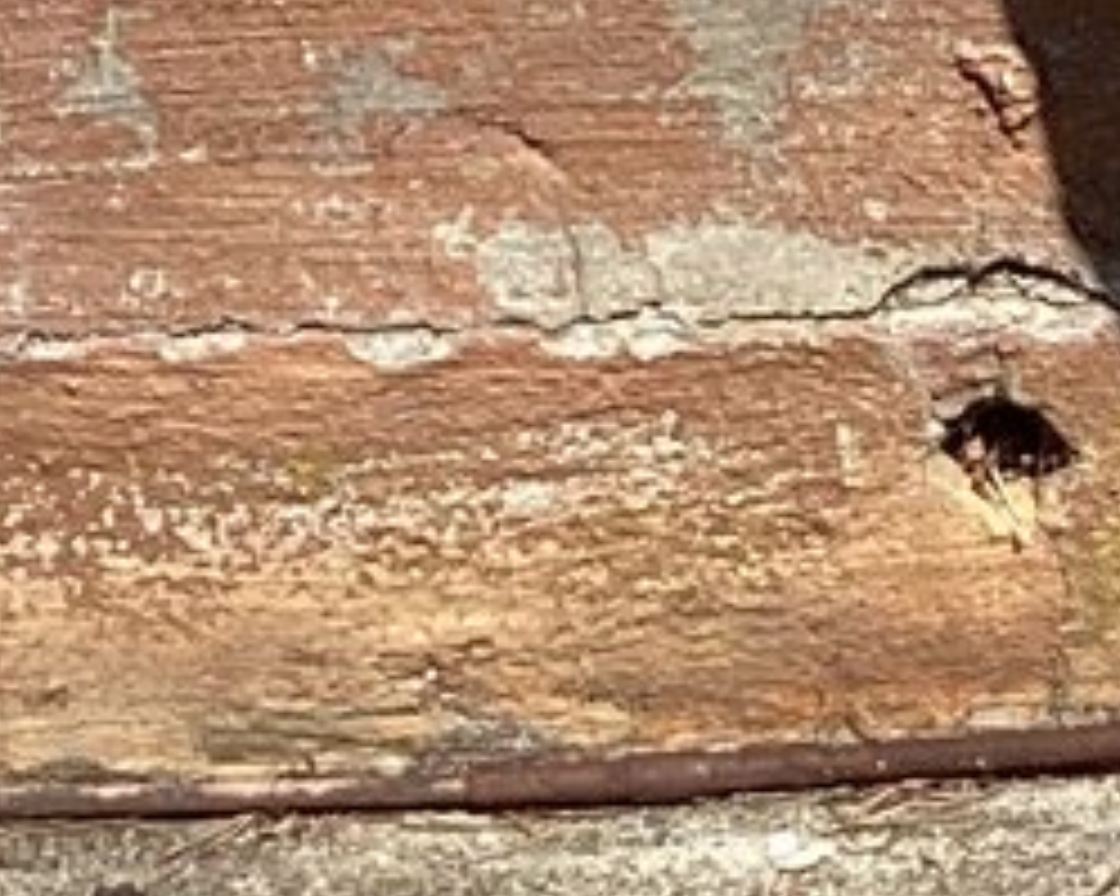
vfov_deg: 8.4
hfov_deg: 9.2
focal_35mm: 184
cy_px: 250
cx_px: 2840
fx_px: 6097
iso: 25
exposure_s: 1/916
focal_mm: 3.3
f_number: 2.4
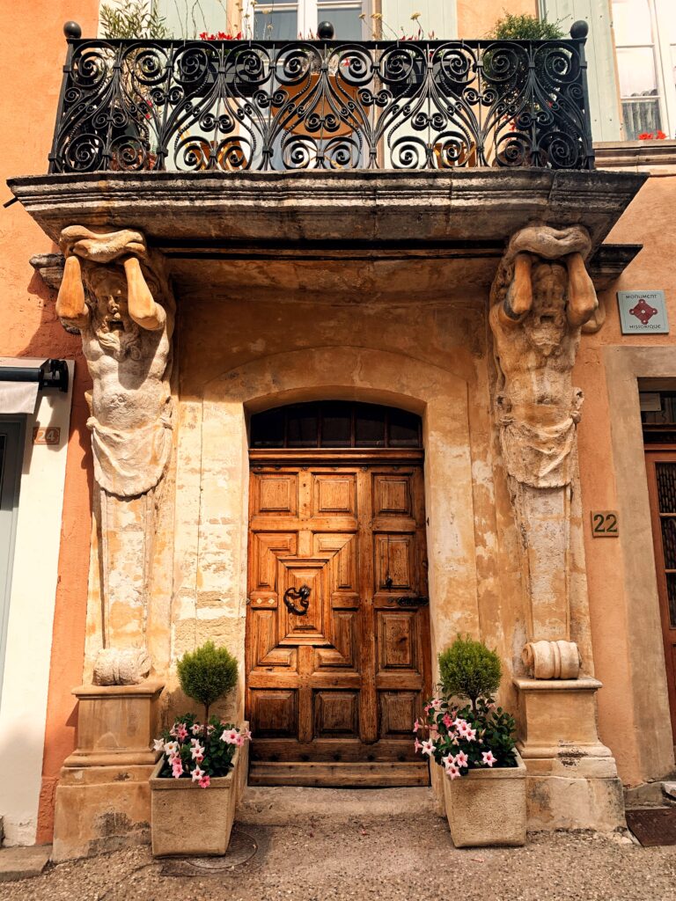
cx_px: 338
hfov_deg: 53.1
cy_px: 450
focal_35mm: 26
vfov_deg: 67.3
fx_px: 677
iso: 25
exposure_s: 1/1235
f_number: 1.8
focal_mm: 4.25
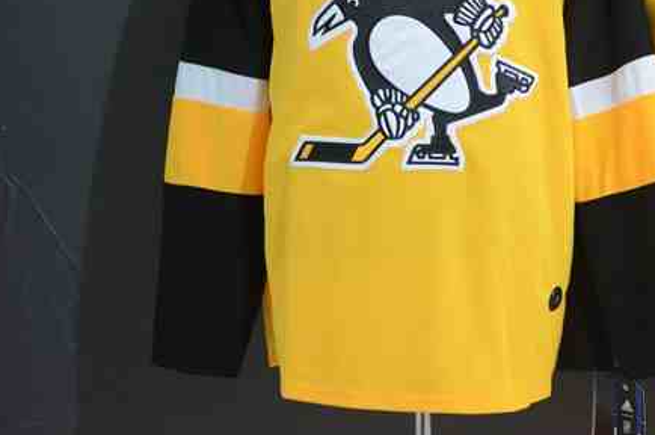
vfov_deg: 12.9
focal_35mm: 105
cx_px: 587
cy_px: 54
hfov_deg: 19.1
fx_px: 1908
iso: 4000
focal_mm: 38
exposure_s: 1/30
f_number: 4.2
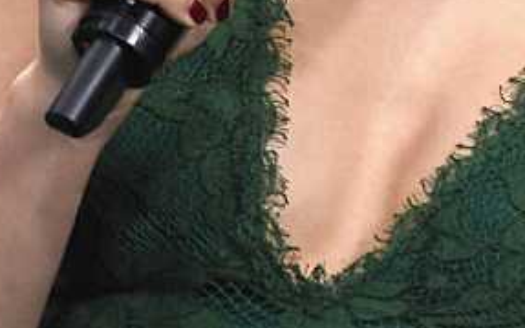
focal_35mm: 1592
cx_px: 704
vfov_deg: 0.8
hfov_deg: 1.3
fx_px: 22765
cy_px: -296
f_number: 5.6
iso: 3200
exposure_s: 1/125
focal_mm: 400
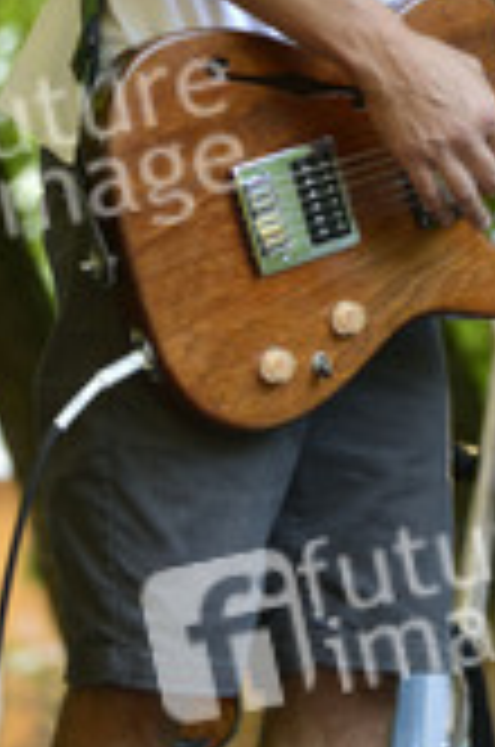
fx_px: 4743
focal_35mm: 229
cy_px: -58
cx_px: 504
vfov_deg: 8.9
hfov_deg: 6.0
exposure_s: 1/250
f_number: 2.8
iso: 800
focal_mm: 95
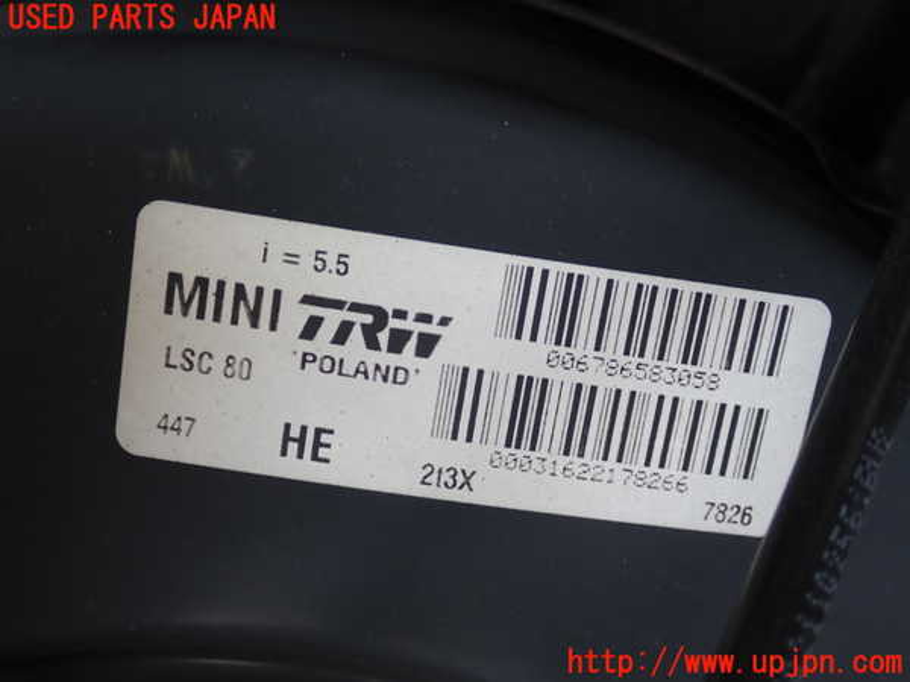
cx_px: 455
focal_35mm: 41
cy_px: 341
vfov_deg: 35.1
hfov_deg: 45.8
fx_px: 1078
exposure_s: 1/80
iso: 100
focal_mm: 7.31
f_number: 2.8
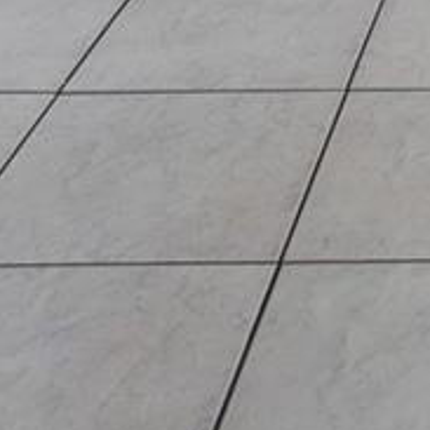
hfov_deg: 13.6
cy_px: -747
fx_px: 1672
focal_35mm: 119
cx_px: 674
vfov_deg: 11.1
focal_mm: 16
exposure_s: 1/8
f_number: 8
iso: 200
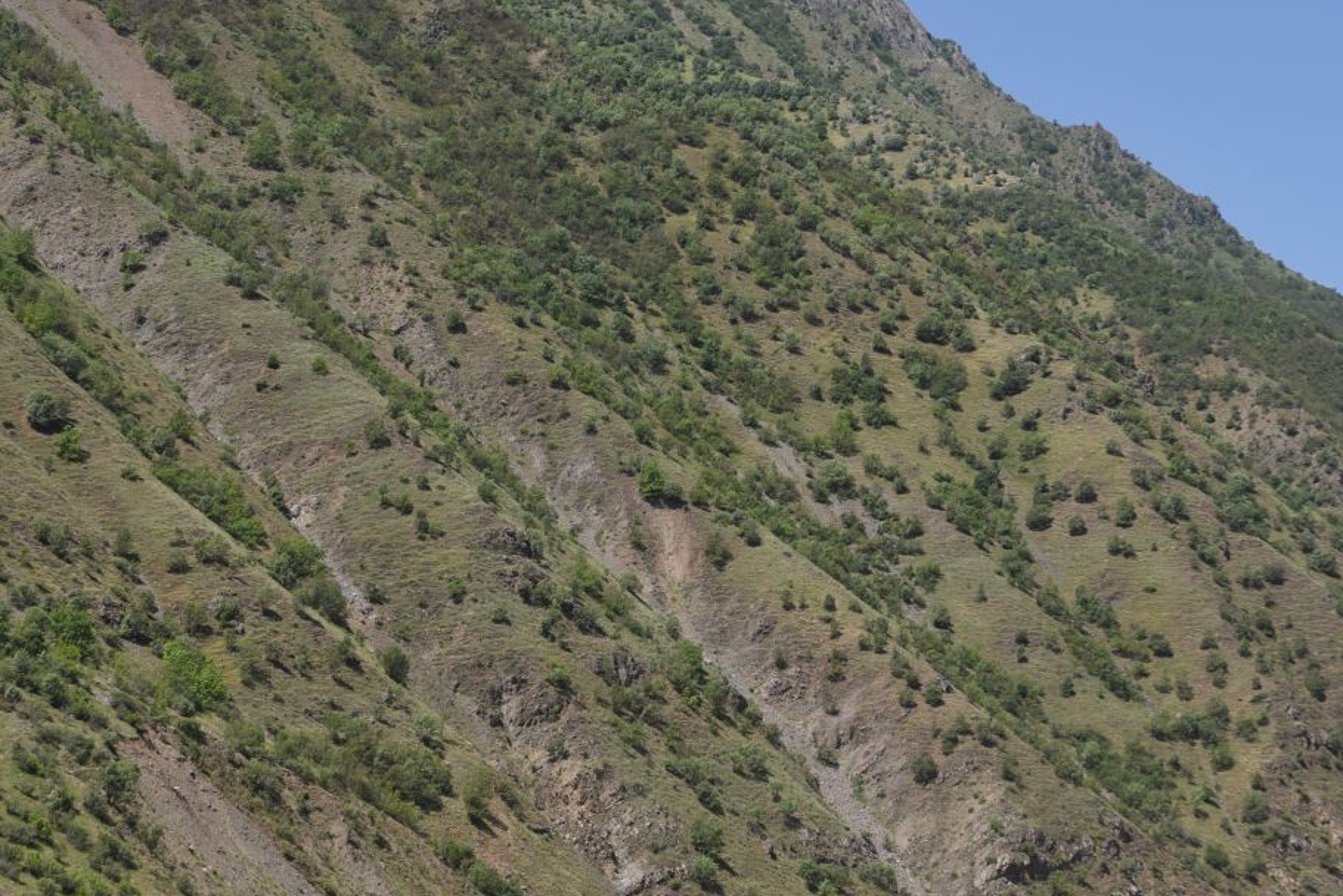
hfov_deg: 25.3
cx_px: 581
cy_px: 612
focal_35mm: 80
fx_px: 2985
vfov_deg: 17.0
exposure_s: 1/500
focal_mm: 56
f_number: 6.3
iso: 100
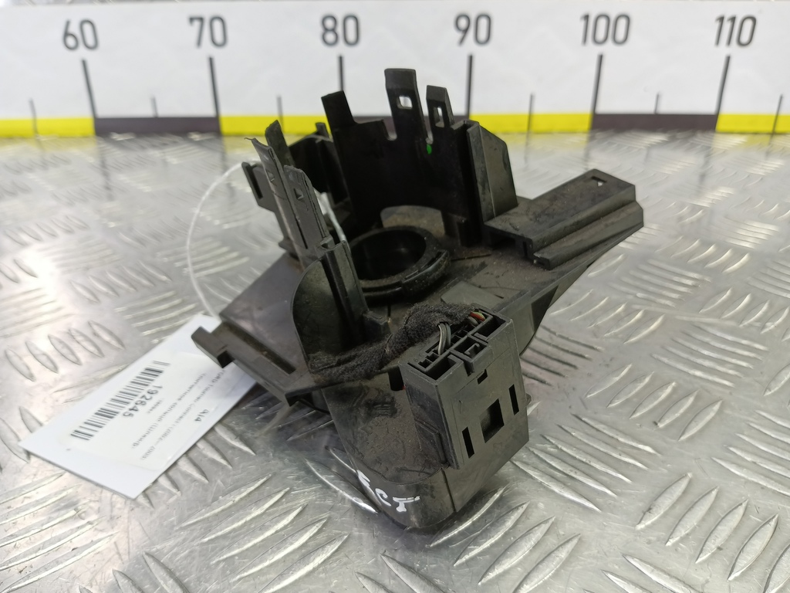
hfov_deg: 73.9
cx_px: 395
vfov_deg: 58.9
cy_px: 296
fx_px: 525
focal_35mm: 23
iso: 168
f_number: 1.6
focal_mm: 4.11
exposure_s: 1/50
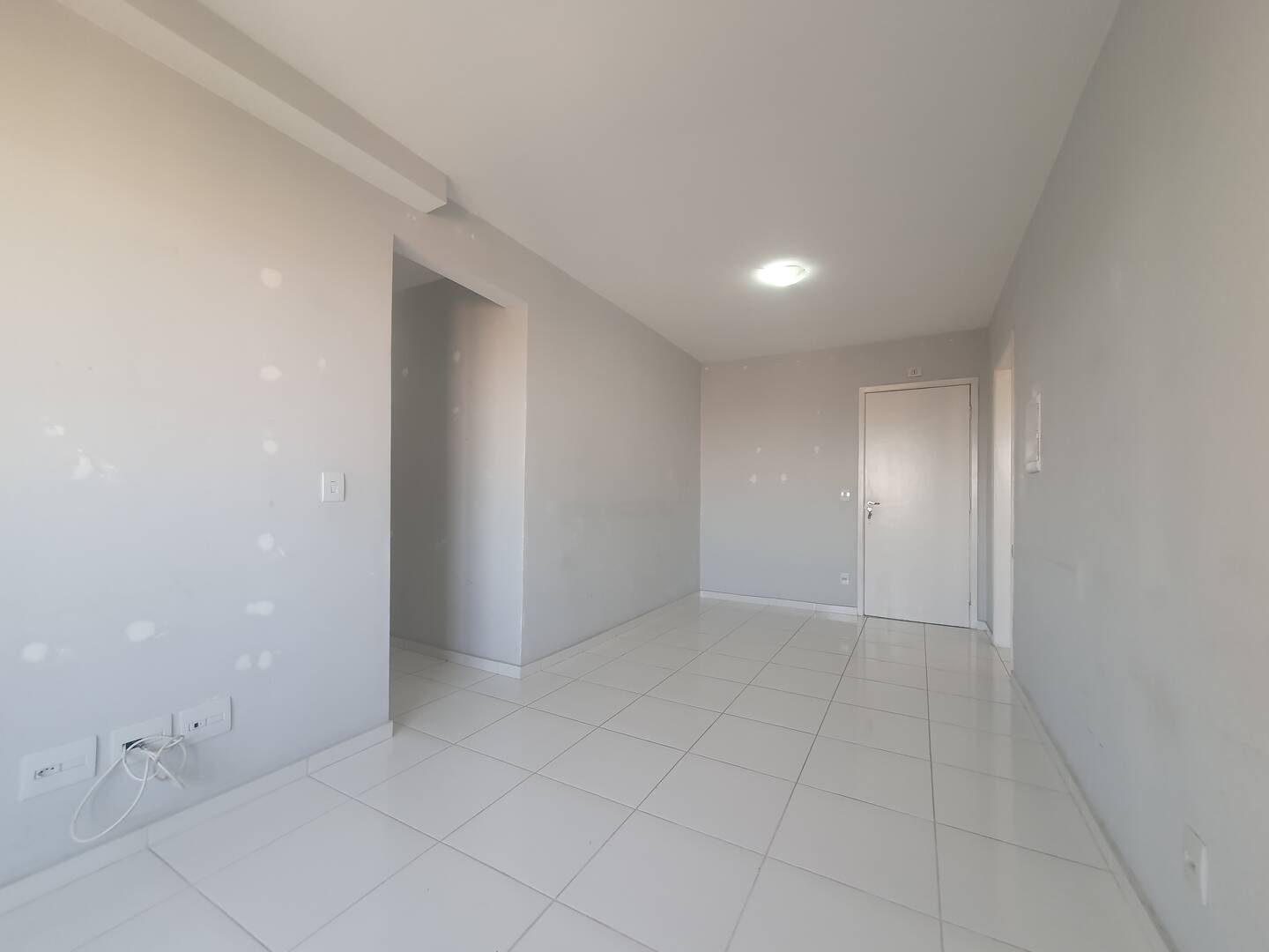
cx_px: 634
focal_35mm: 13
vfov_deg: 89.9
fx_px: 477
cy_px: 476
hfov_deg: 106.2
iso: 100
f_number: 2.2
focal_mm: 1.8
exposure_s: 1/60
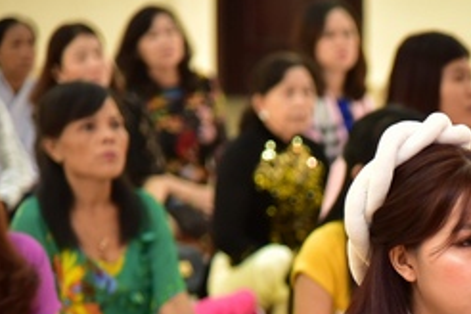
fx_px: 3637
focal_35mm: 278
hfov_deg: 7.3
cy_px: 397
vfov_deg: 4.9
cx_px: 572
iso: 800
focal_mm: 105
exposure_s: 1/40
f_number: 4
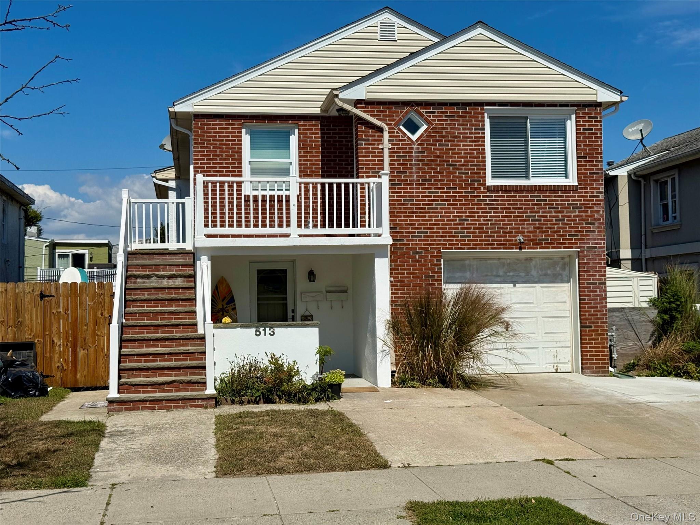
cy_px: 262
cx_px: 350
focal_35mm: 48
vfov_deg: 30.3
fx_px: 971
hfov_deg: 39.7
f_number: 1.78
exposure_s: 1/11364
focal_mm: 6.76
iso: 64
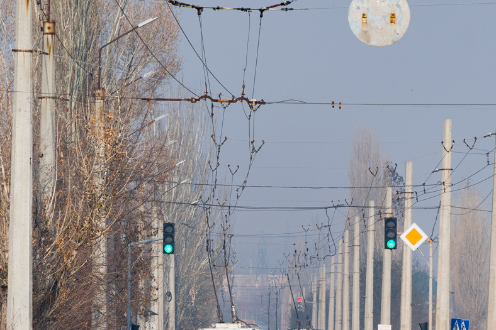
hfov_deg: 6.4
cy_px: 247
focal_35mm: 320
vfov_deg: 4.3
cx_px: 251
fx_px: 4408
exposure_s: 1/500
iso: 100
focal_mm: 140
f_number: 6.3
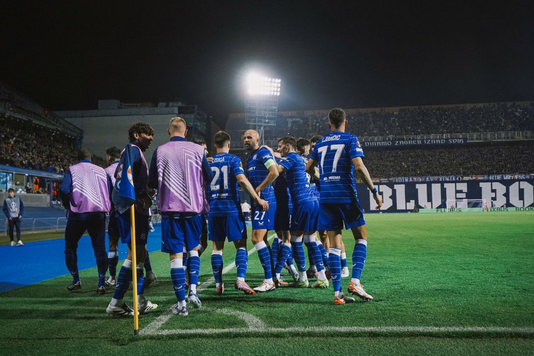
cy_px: 178
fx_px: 519
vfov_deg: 37.8
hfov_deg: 54.5
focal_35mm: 35
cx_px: 267
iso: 4000
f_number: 2.8
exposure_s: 1/1000
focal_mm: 35
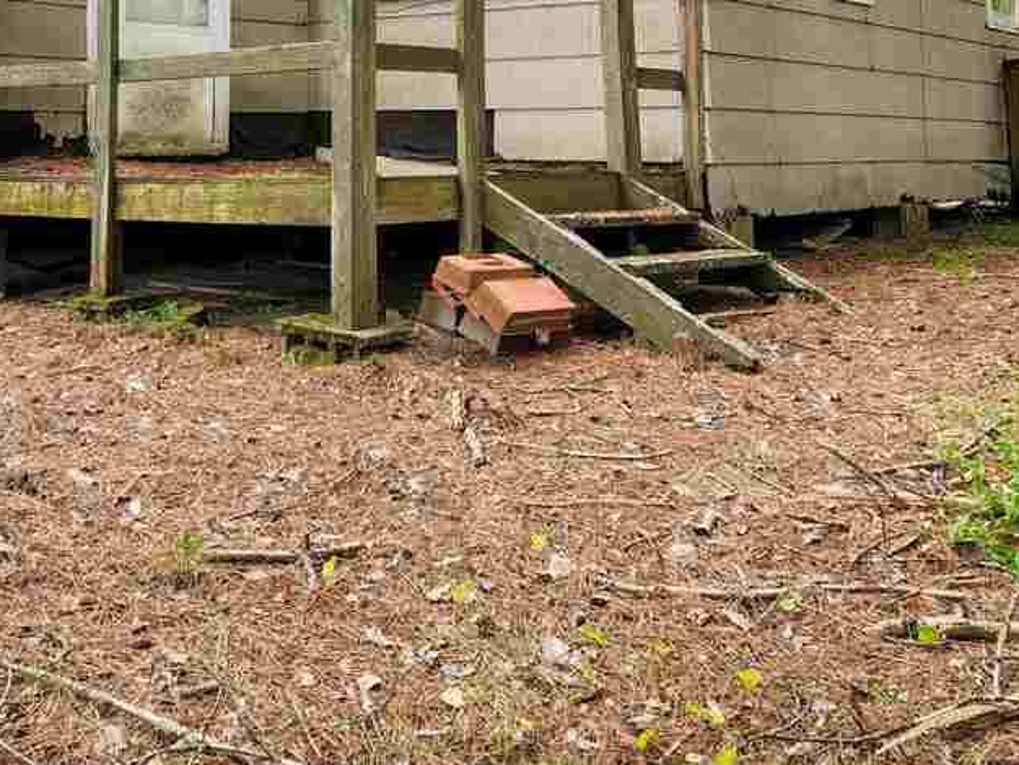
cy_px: 26
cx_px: 308
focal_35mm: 47
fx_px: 1384
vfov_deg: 29.2
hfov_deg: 39.7
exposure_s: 1/180
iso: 80
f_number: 1.8
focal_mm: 6.4
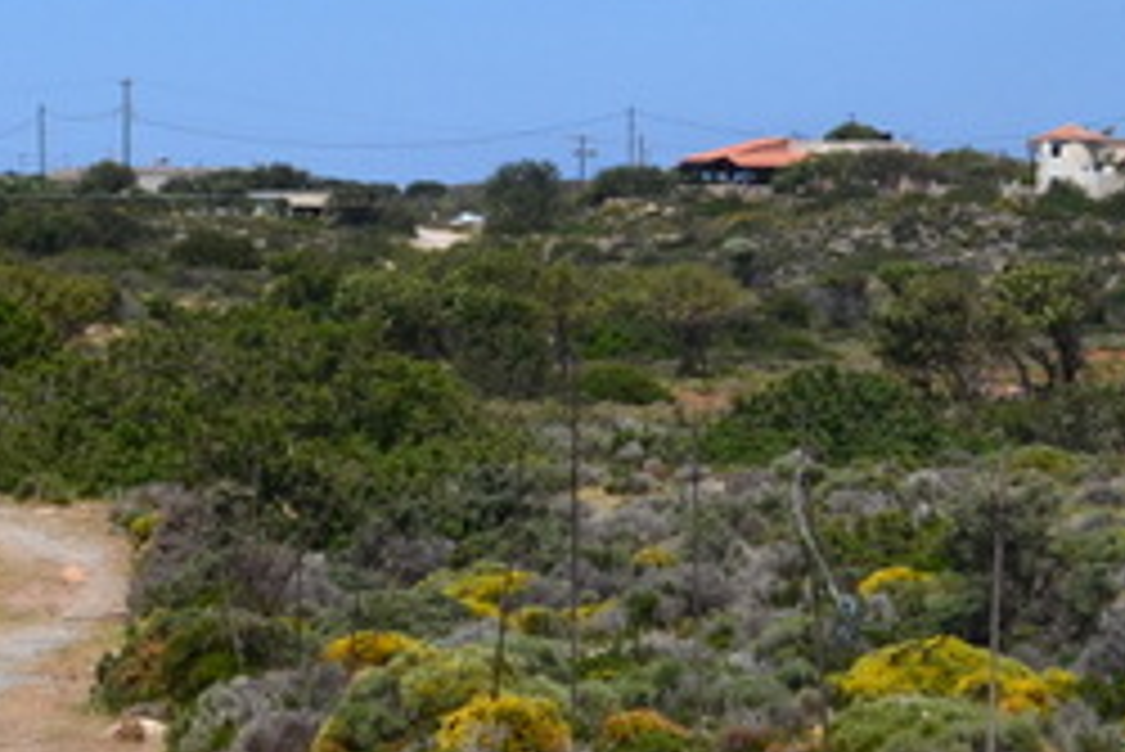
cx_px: -608
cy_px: 198
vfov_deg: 9.5
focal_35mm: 144
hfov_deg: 13.4
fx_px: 4502
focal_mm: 30
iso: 320
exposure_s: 1/500
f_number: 11
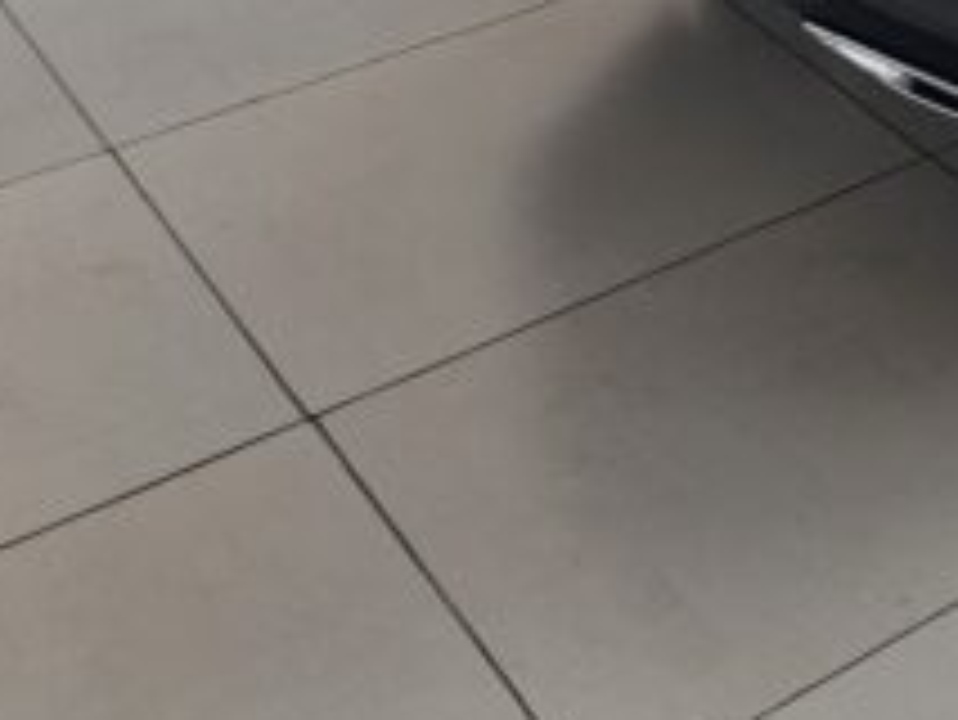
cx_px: 1687
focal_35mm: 86
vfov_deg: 15.3
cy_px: -502
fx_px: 2381
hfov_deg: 18.3
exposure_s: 1/180
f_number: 1.7
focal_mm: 6.3
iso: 40
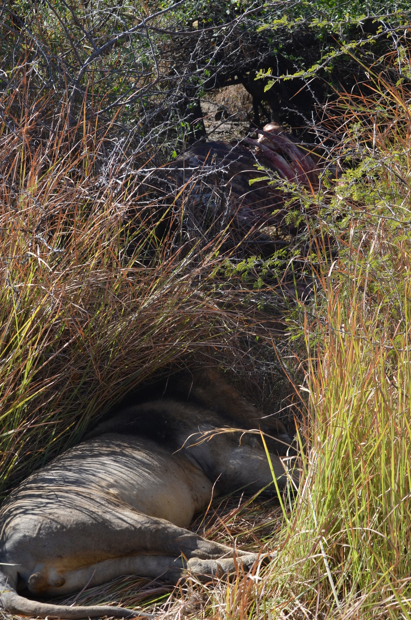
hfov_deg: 13.0
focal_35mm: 105
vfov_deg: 19.5
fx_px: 1806
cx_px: 206
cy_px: 310
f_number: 8
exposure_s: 1/250
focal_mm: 70
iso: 200
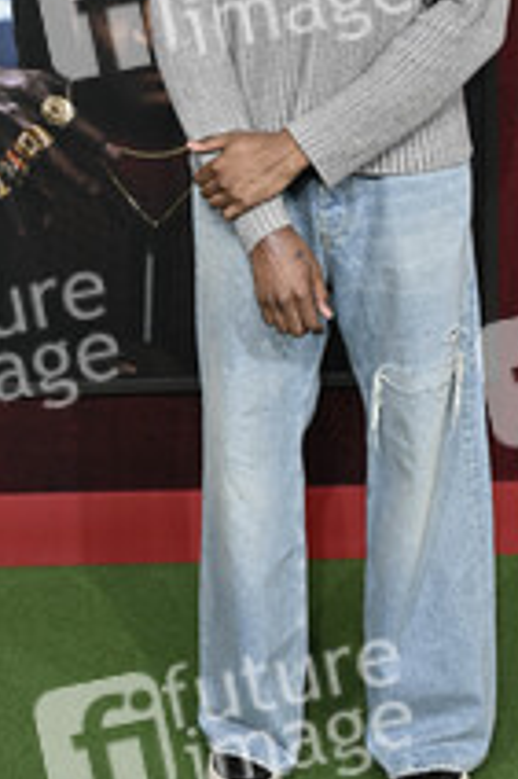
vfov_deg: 29.1
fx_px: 1470
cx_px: 331
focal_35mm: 68
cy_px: 176
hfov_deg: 19.9
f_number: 6.3
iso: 320
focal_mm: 36
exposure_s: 1/400
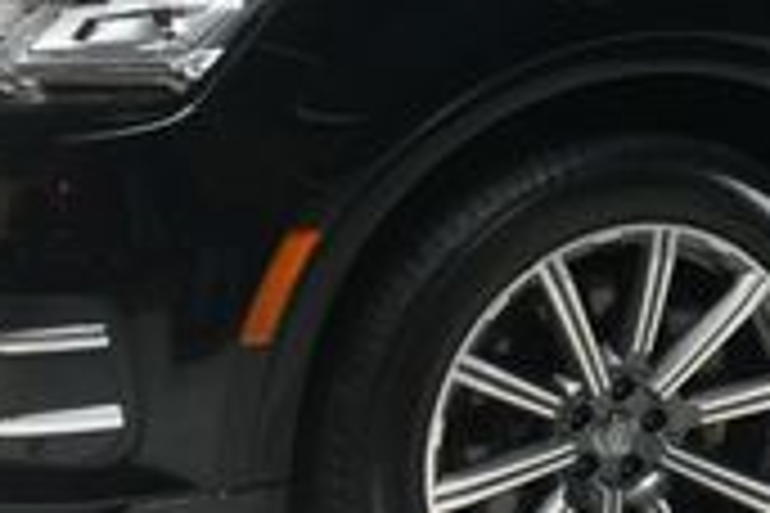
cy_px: 18
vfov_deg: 10.7
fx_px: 2716
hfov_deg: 15.6
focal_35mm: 127
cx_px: 910
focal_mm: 23
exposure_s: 1/160
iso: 100
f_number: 11
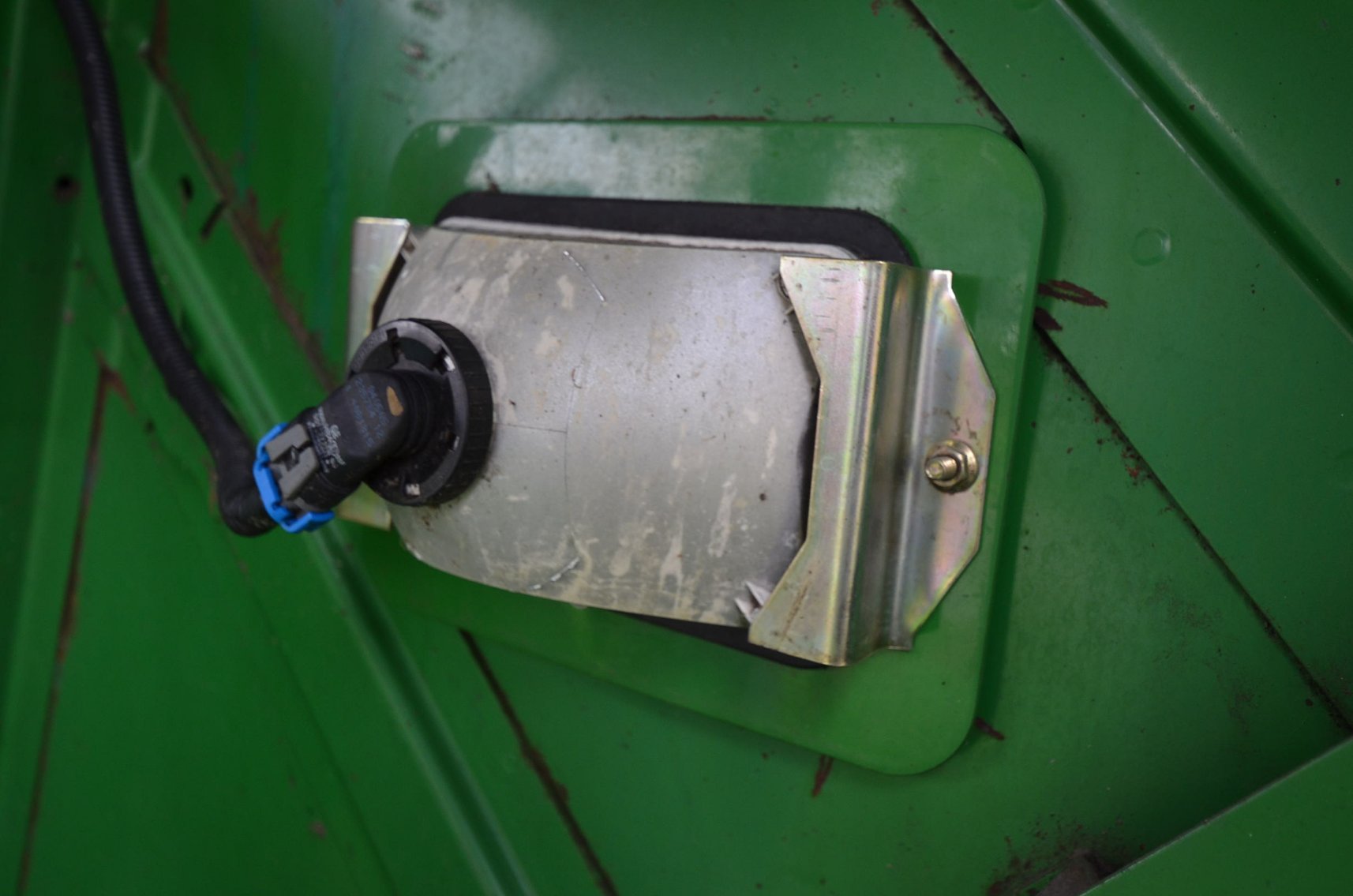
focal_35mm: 33
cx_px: 676
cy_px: 448
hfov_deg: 57.3
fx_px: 1238
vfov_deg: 39.8
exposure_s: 1/60
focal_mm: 22
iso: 450
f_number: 4.5
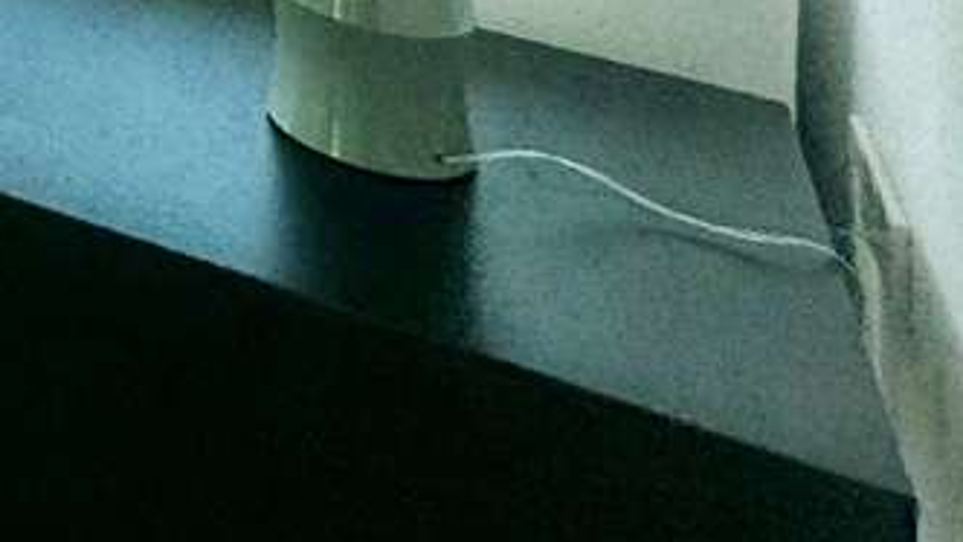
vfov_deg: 12.6
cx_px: -1073
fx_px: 1762
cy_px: -836
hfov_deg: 17.8
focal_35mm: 69
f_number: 2.2
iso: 40
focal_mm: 2.22
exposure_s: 1/921
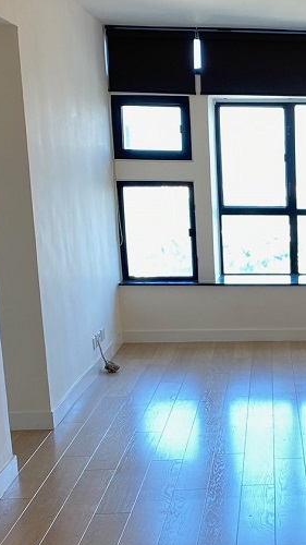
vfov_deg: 30.5
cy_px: 409
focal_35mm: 68
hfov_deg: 16.6
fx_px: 982
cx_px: 407
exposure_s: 1/100
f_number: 1.8
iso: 100
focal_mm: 4.25
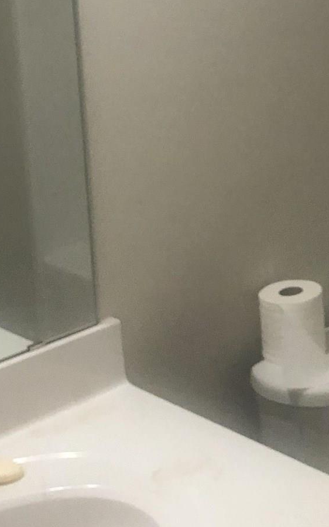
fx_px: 1091
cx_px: 331
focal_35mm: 76
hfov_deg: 16.8
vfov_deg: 26.9
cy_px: 148
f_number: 1.8
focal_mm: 4
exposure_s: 1/15
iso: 100
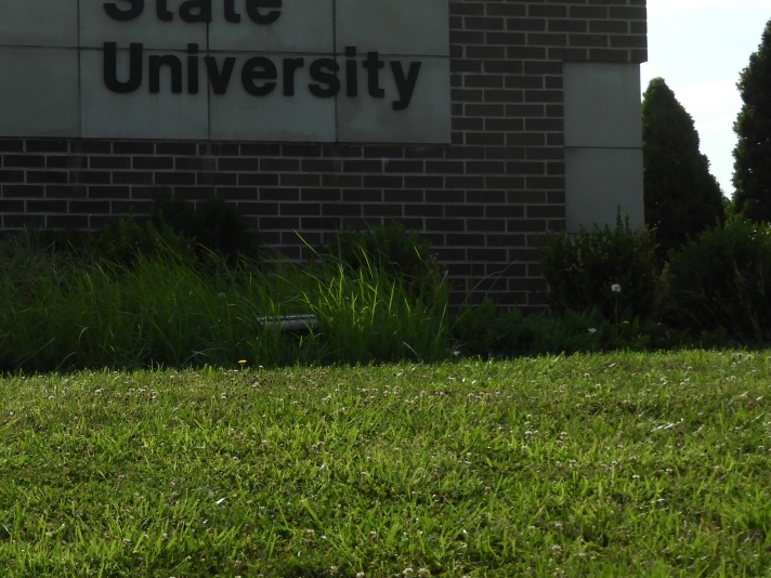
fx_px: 3831
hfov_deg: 11.4
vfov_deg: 8.6
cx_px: 73
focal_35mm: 172
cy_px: 47
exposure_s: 1/1000
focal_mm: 15.2
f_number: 4.5
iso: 100
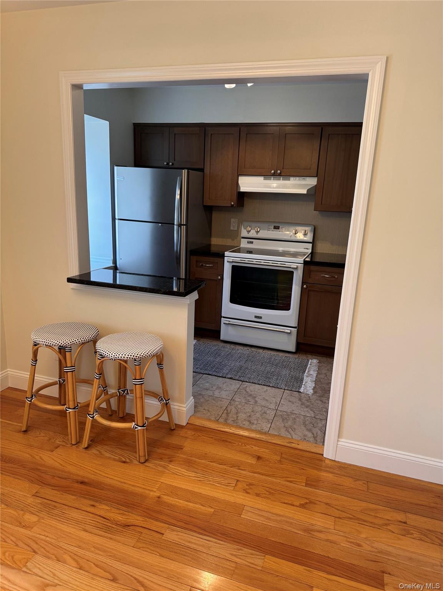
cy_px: 296
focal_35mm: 24
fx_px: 410
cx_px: 222
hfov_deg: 56.8
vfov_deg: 71.6
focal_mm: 6.76
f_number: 1.78
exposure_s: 1/120
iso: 125
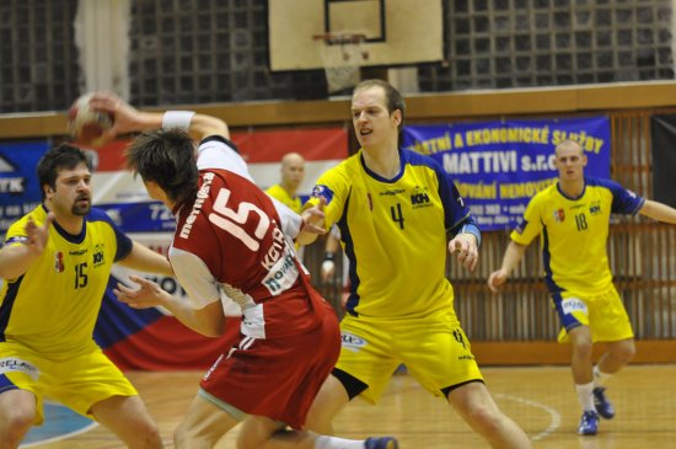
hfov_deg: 15.9
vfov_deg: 10.6
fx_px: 2419
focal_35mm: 129
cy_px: 224
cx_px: 338
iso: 1600
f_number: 2.8
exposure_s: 1/250
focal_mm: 86
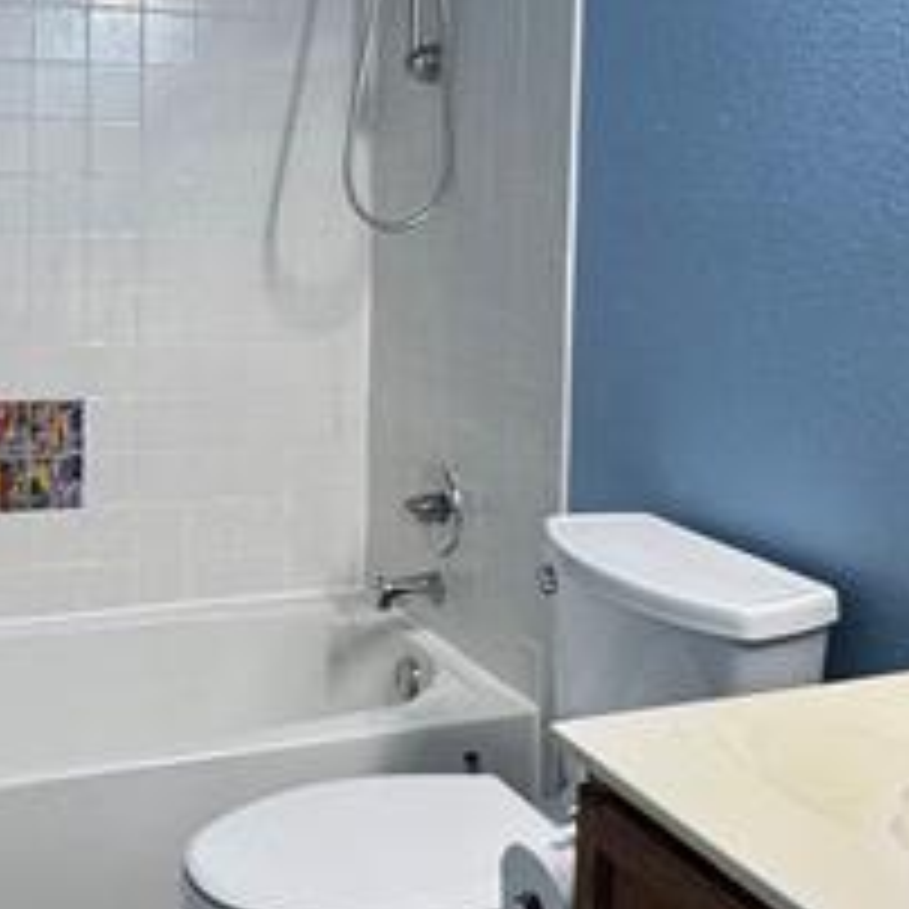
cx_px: 284
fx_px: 1396
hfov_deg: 35.6
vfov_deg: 35.6
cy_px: 274
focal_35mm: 47
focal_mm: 2.22
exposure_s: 1/120
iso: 250
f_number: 2.2
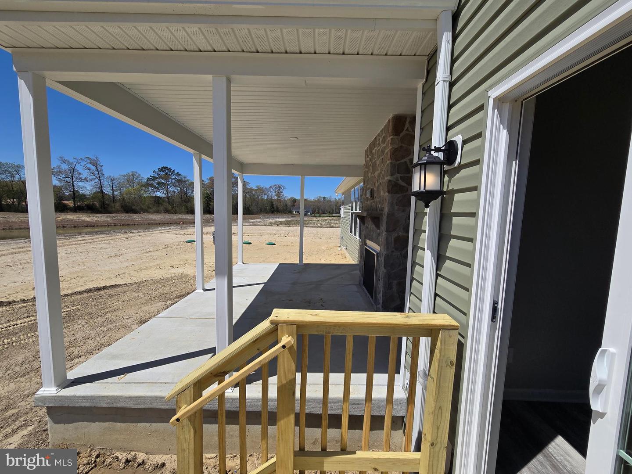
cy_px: 237
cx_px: 316
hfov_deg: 106.2
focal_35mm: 13
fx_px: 237
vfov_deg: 89.9
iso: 50
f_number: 2.2
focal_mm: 2.2
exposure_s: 1/3264
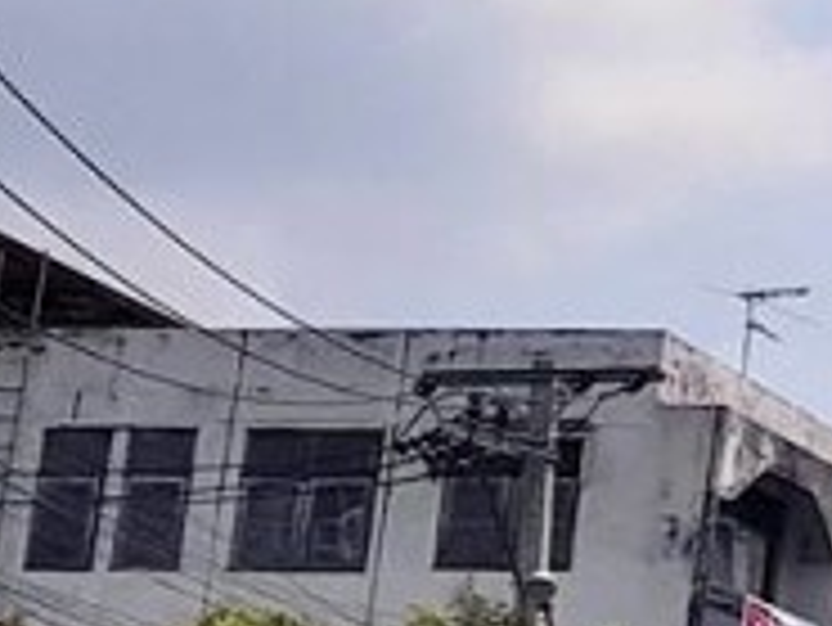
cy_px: 81
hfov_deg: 11.4
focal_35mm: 144
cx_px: 1983
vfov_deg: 10.3
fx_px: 3463
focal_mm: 4.2
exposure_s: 1/3200
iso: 40
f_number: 1.7
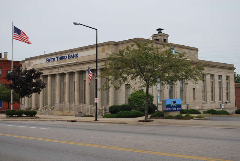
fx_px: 340
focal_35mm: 51
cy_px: 80
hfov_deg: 38.8
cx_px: 120
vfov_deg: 26.6
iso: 125
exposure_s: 1/125
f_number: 5.6
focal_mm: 34
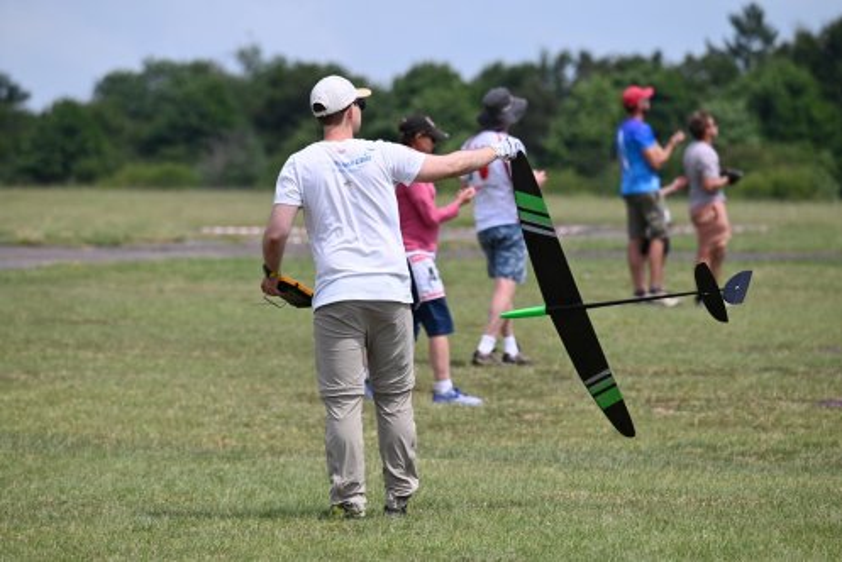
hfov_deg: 6.9
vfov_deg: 4.6
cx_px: 421
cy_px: 281
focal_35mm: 300
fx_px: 7020
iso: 800
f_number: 8
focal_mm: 300
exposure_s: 1/3200
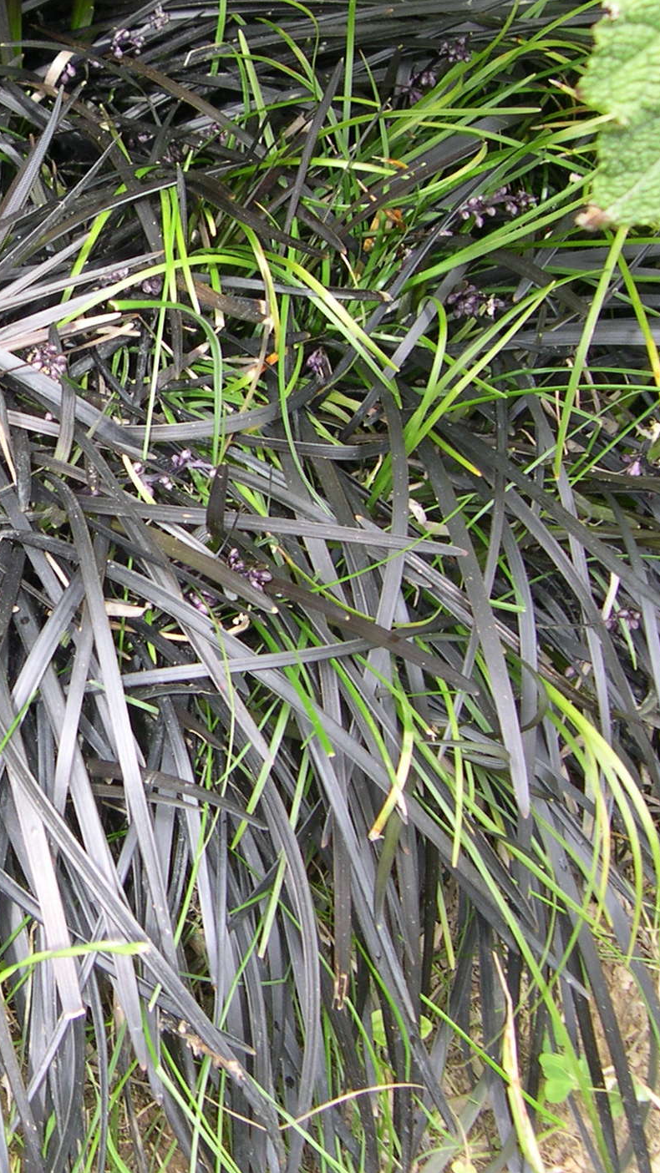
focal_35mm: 56
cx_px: -31
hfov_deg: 20.6
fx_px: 1743
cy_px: 580
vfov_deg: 37.2
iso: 100
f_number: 2.8
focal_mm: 8
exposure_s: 1/144
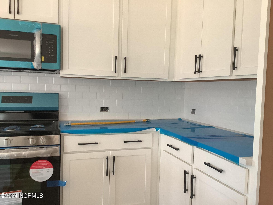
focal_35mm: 31
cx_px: 136
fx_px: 244
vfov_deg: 45.4
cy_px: 102
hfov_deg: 58.4
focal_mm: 3.3
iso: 125
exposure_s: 1/60
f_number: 2.4
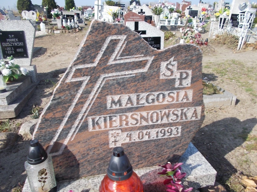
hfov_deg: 67.3
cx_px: 128
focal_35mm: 26
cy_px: 96
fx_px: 193
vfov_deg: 53.1
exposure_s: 1/100
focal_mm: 4.6
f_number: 8
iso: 80
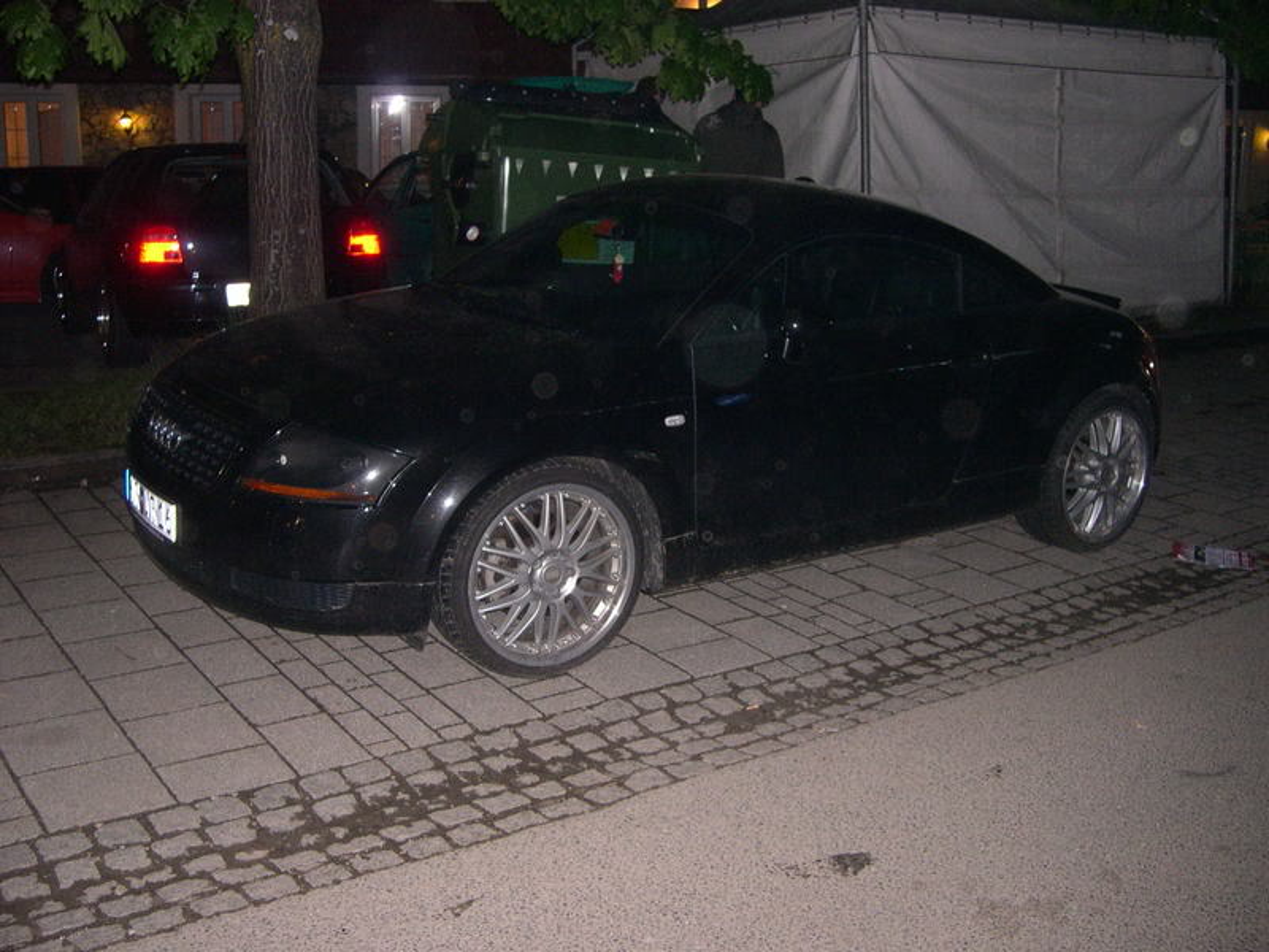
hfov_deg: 49.0
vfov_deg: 37.7
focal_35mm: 38
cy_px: 476
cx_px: 634
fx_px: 1393
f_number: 2.8
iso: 400
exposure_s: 1/60
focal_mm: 8
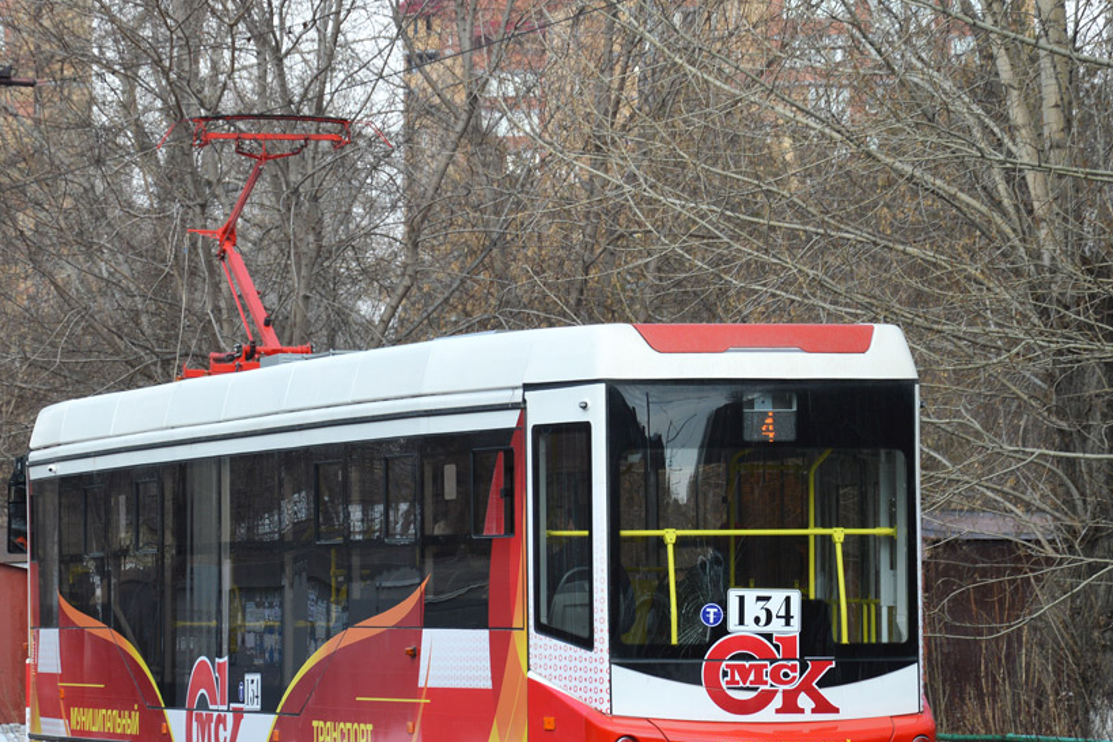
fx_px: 5773
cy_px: 428
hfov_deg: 11.0
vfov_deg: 7.4
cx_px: 459
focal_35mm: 187
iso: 100
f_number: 7.1
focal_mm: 85
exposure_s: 1/250
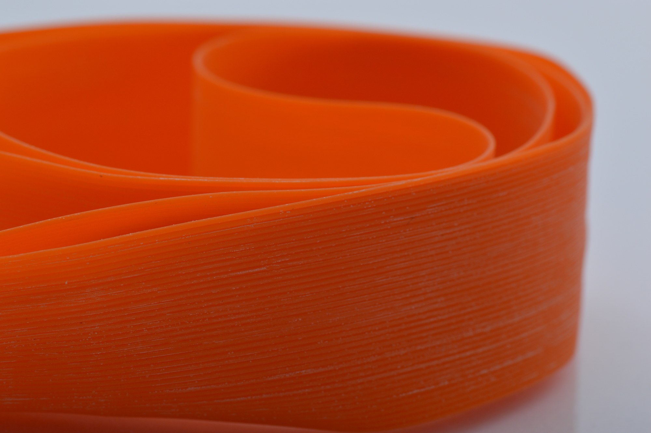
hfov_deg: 15.2
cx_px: 326
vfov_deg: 10.1
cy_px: 216
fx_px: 2440
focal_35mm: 135
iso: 100
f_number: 16
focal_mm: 90
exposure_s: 1/160
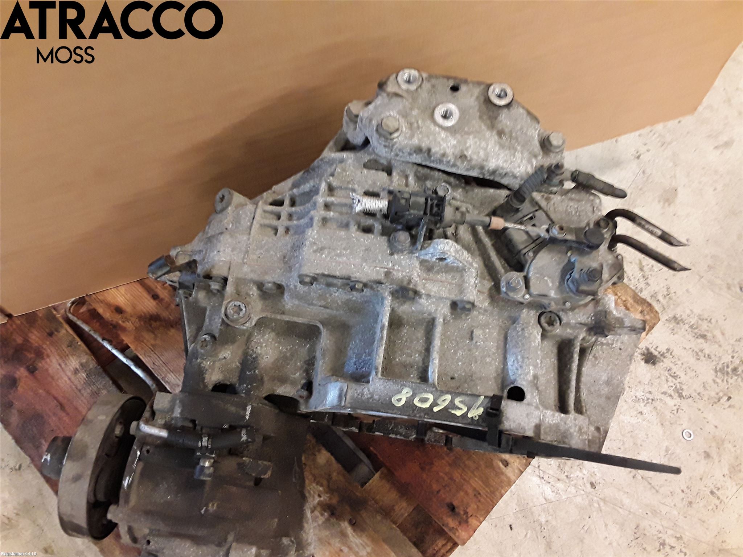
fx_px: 601
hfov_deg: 63.4
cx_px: 372
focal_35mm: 28
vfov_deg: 49.7
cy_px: 278
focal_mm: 2.91
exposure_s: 1/33
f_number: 1.9
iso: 200
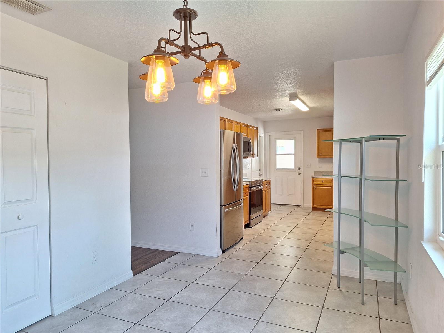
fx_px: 295
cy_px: 166
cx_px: 222
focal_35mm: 23
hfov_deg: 73.9
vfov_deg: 58.9
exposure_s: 1/50
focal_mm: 5.54
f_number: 1.8
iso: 64
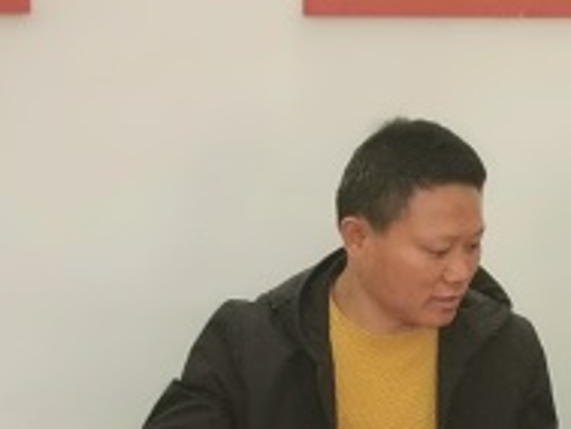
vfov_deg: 8.3
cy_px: 344
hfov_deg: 11.0
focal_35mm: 178
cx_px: 535
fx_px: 2938
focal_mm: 5.58
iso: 50
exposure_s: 1/100
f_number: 1.8
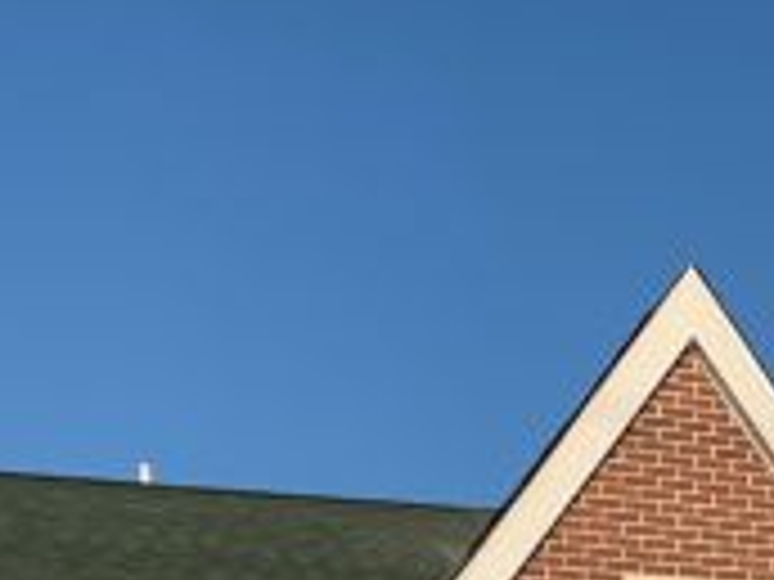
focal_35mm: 101
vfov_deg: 13.5
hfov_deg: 18.0
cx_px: 1051
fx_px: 2258
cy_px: 962
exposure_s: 1/2611
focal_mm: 4.25
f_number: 1.8
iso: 25
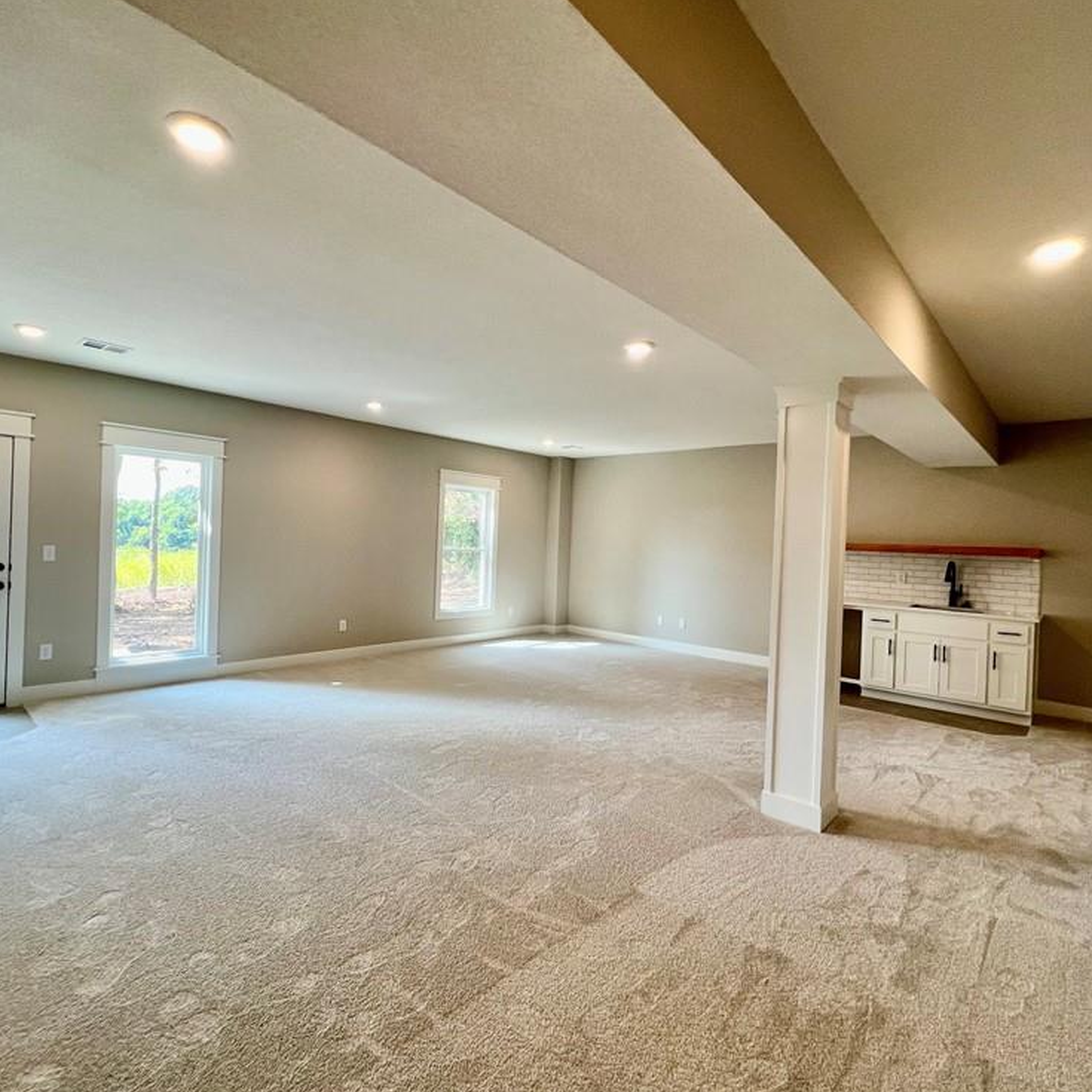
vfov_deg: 87.4
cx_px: 511
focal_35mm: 16
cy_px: 539
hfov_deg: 87.3
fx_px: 571
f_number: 1.8
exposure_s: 1/120
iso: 64
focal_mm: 1.57
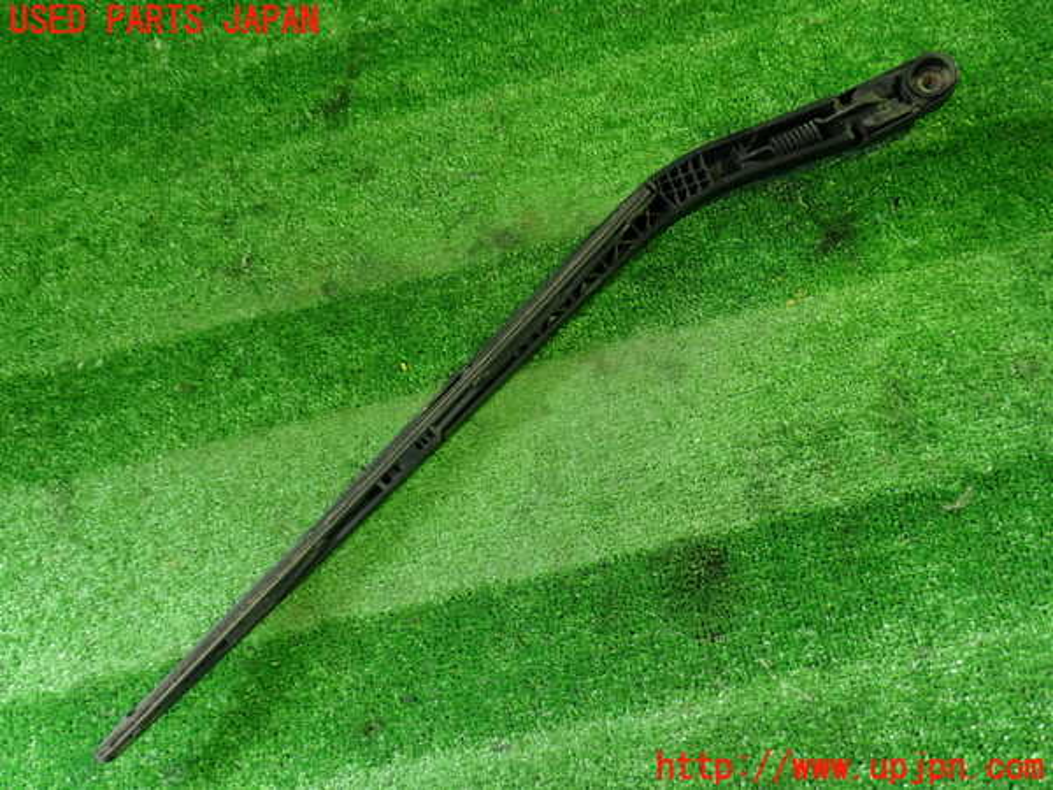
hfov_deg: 56.8
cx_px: 526
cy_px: 395
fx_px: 973
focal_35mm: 32
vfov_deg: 44.2
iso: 320
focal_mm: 5.79
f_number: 2.4
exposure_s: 1/30
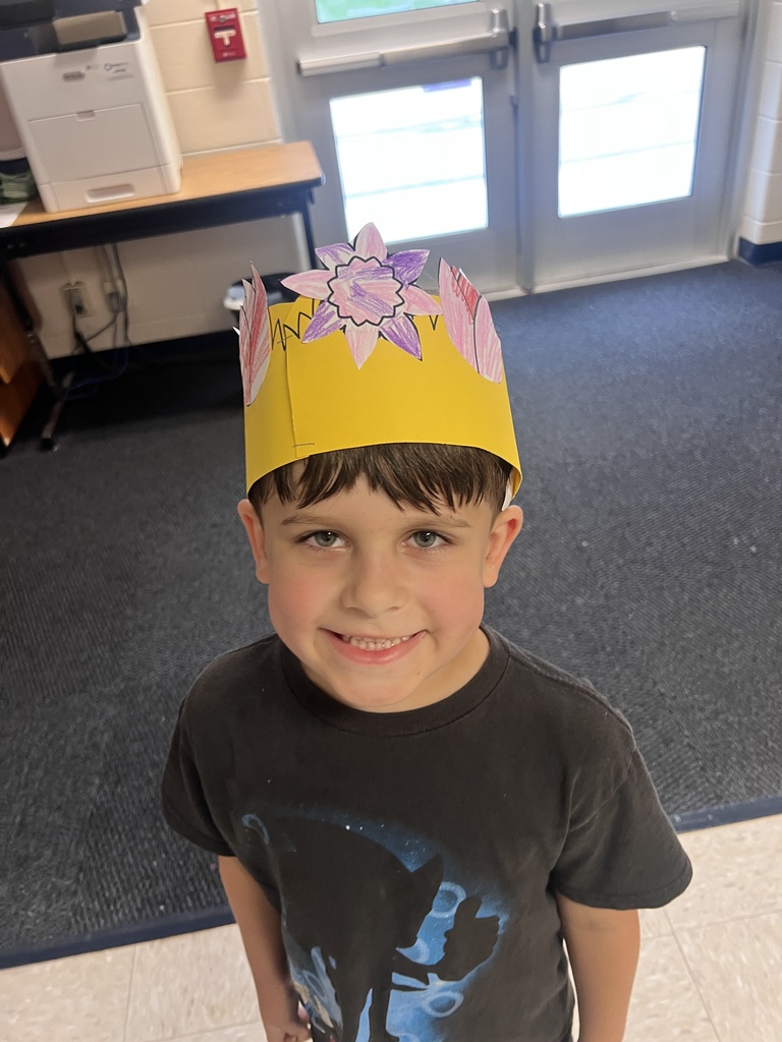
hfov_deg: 53.1
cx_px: 391
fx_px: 783
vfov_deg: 67.3
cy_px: 521
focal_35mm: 26
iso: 200
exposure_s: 1/59
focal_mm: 5.7
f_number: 1.5
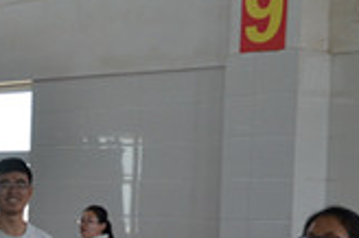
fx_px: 1363
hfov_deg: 14.2
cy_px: 312
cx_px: -144
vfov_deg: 9.8
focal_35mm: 137
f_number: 4
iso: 800
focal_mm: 25
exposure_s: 1/400
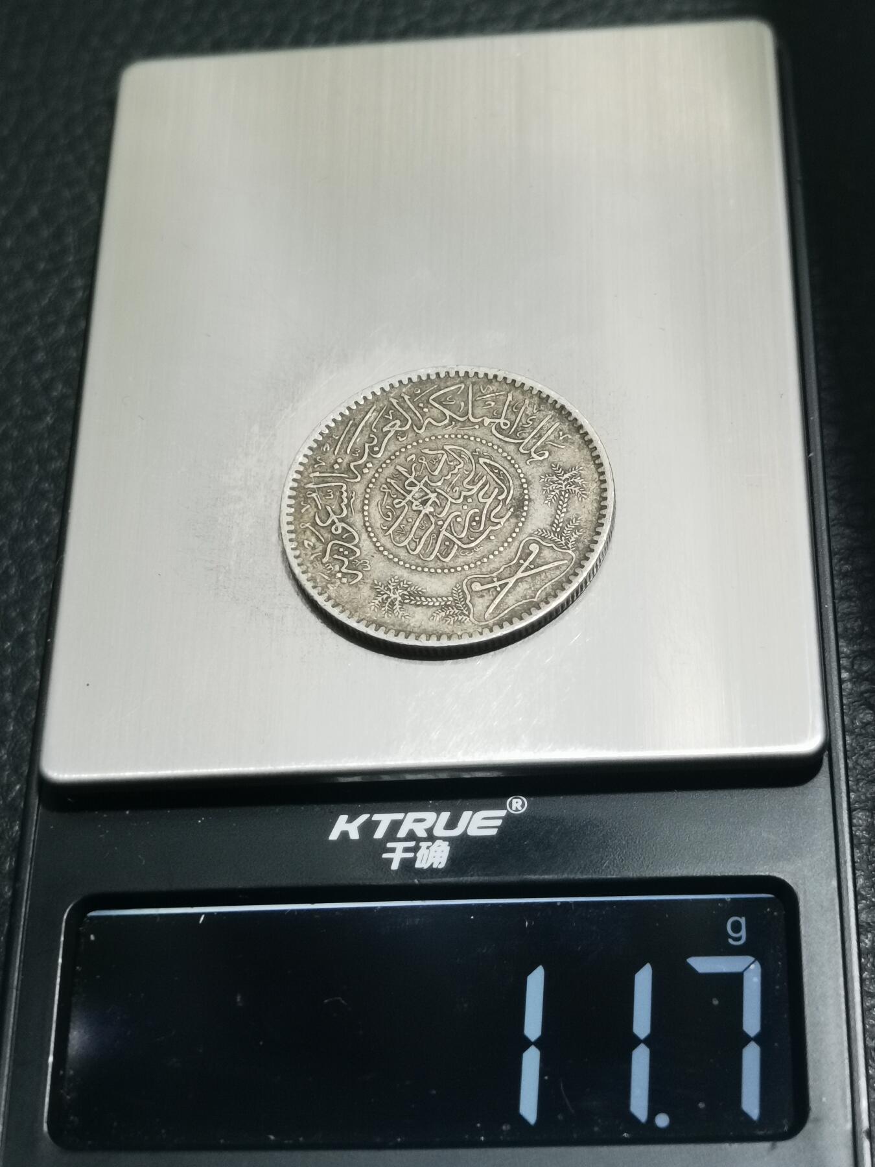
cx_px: 438
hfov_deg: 22.6
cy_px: 584
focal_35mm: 65
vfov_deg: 29.8
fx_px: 2191
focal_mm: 6.67
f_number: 1.9
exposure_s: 1/100
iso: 200
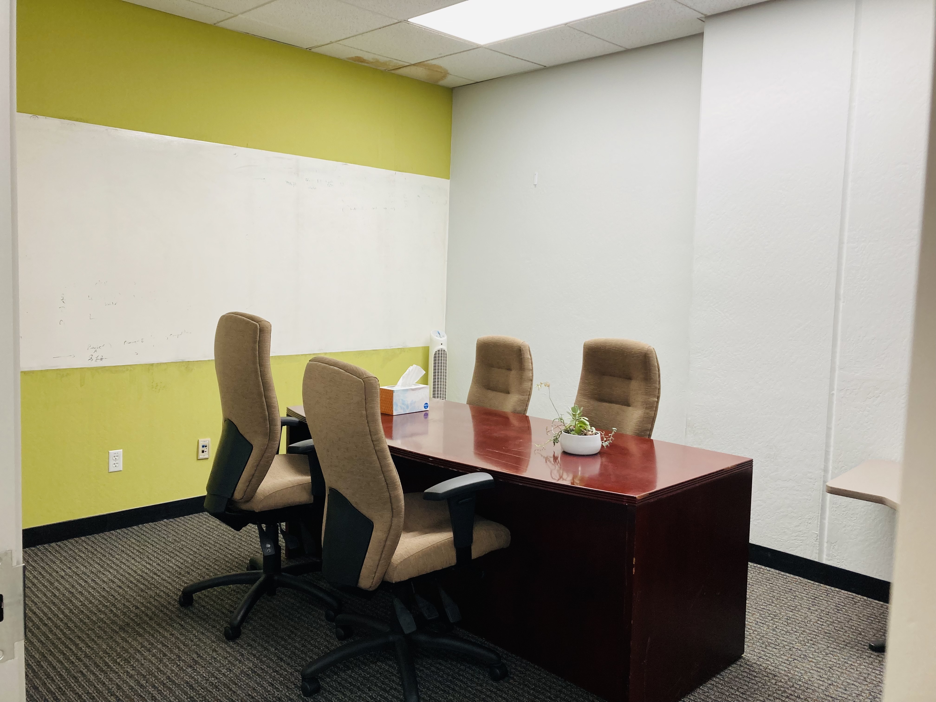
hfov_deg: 63.4
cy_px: 351
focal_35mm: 28
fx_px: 757
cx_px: 468
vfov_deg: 49.7
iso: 50
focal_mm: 3.99
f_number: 1.8
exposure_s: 1/60
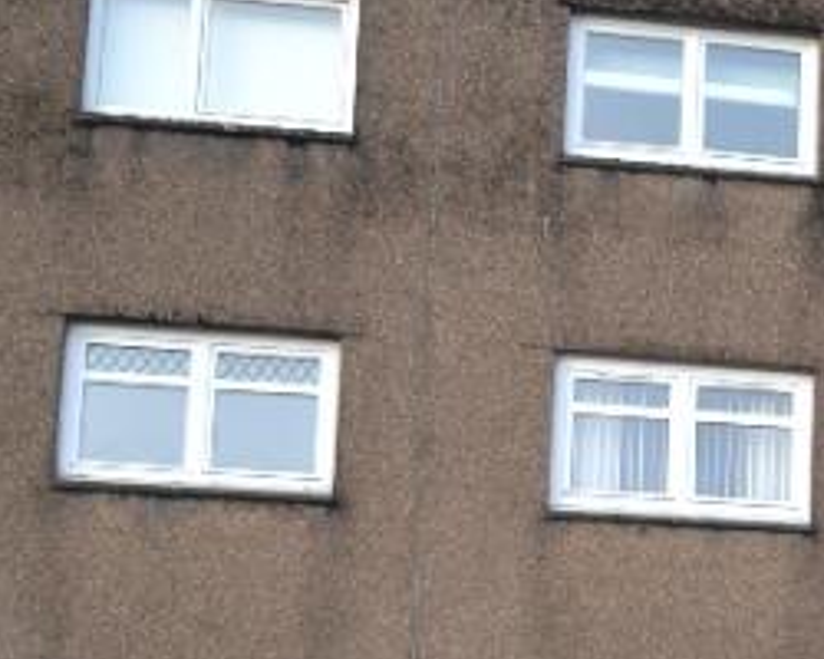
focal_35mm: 104
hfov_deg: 16.9
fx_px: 2536
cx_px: 1200
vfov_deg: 14.4
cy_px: 783
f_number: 3.5
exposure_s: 1/15
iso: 500
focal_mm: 18
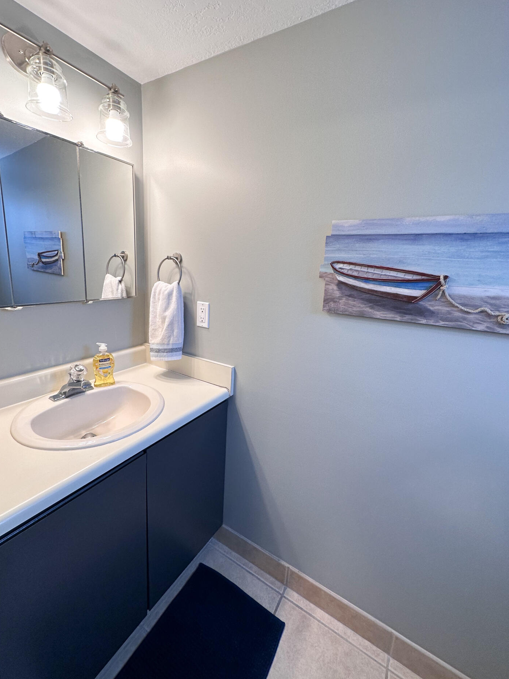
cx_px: 242
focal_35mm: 15
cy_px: 322
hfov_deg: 81.7
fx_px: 294
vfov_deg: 98.1
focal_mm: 2.22
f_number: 2.2
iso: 100
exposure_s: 1/120
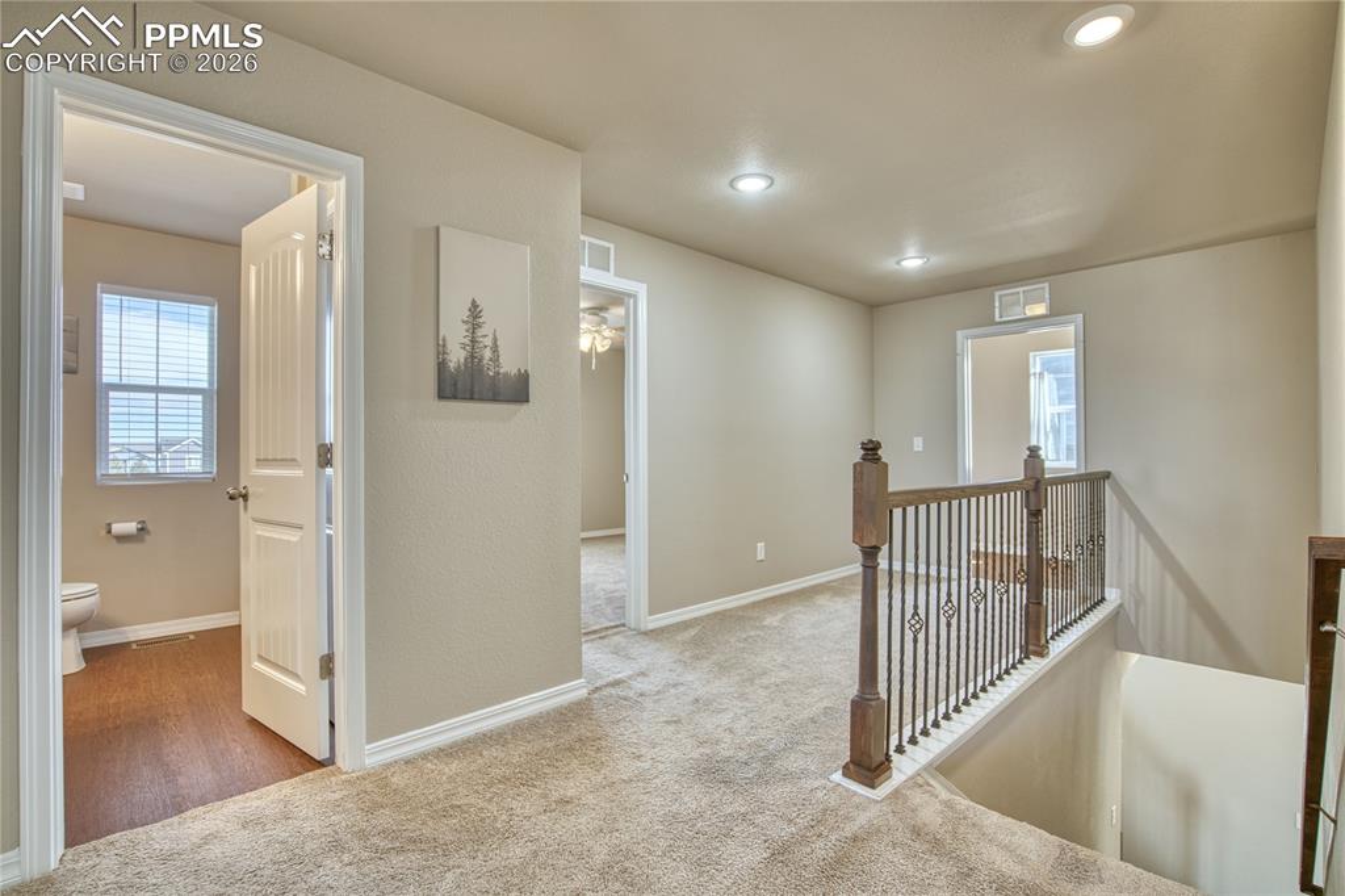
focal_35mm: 16
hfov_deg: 96.8
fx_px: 598
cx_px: 672
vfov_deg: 73.7
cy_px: 448
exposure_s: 1/50
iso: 500
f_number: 4
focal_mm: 16
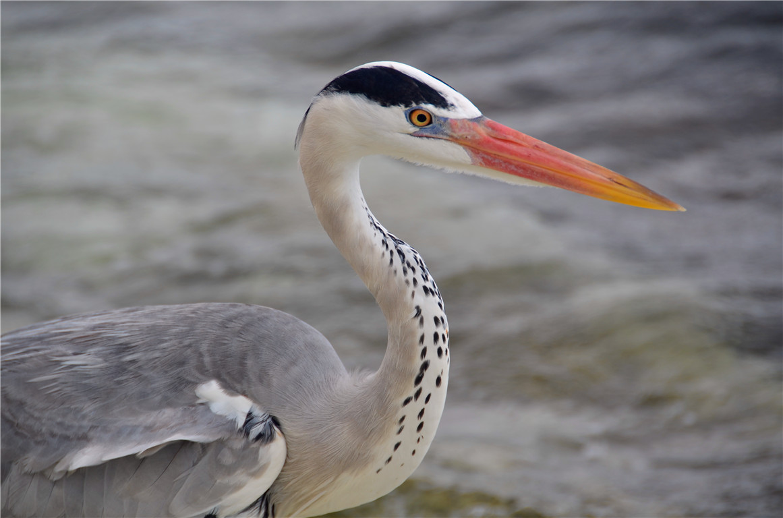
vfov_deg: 4.6
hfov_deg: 6.9
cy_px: 259
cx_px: 392
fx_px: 6509
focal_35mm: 300
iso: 100
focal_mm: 200
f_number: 5.6
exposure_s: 1/500
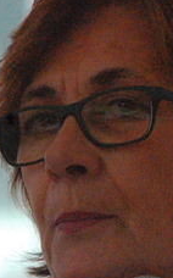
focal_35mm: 840
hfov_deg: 1.6
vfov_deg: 2.5
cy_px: 238
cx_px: 116
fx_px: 6353
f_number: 8
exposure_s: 1/4000
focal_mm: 200
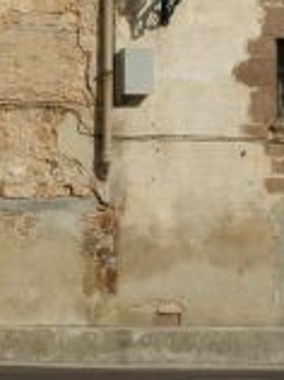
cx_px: 94
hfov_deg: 7.5
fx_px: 2166
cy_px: -67
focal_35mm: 197
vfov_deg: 9.9
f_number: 11
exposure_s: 1/500
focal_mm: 27
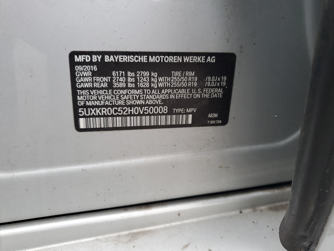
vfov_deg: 53.1
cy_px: 126
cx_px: 167
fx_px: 251
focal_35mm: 26
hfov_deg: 67.3
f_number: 1.5
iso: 66
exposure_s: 1/120
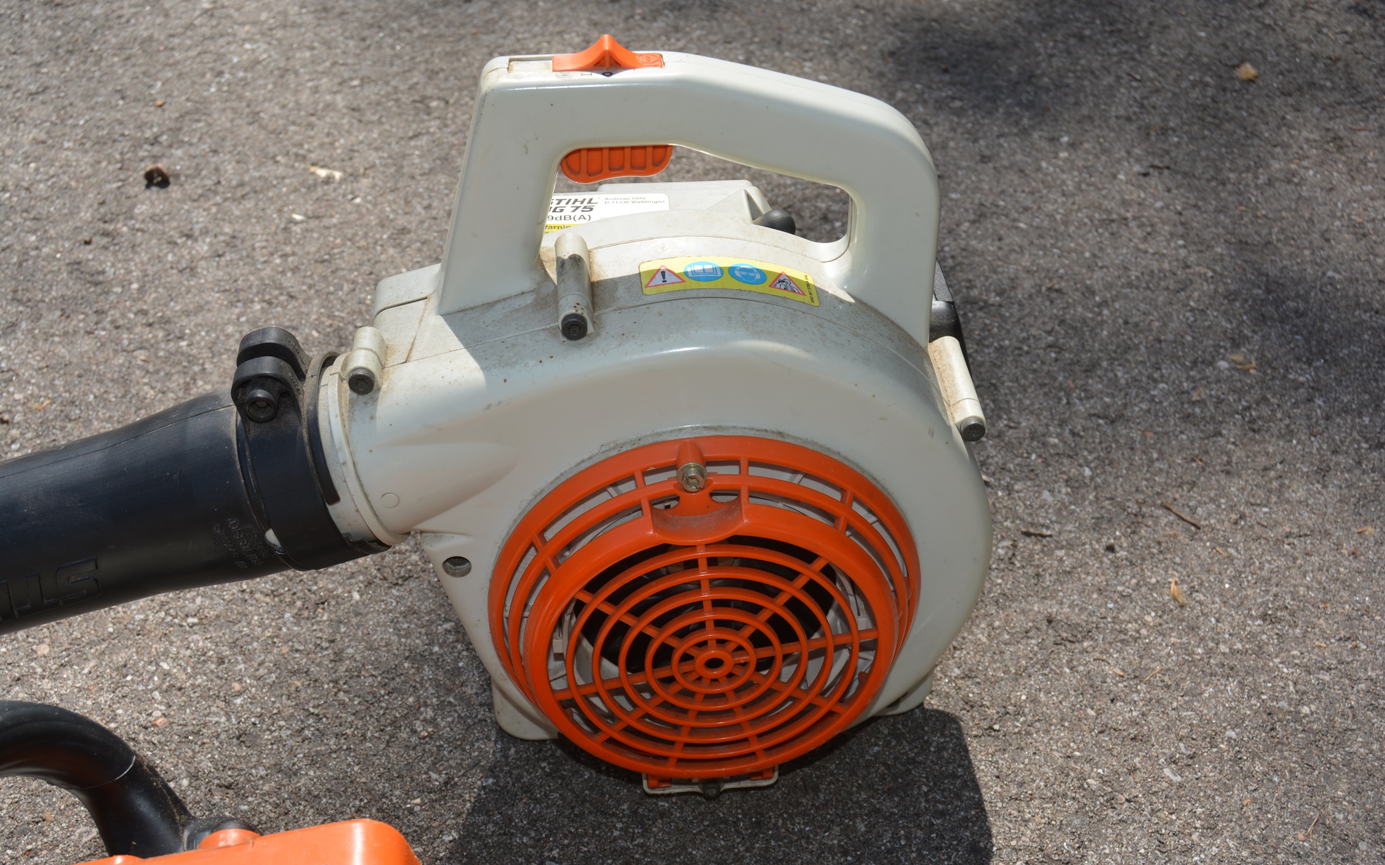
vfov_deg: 28.0
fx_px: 1736
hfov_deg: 43.5
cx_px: 692
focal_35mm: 46
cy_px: 427
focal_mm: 30
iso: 100
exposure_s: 1/200
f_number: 7.1
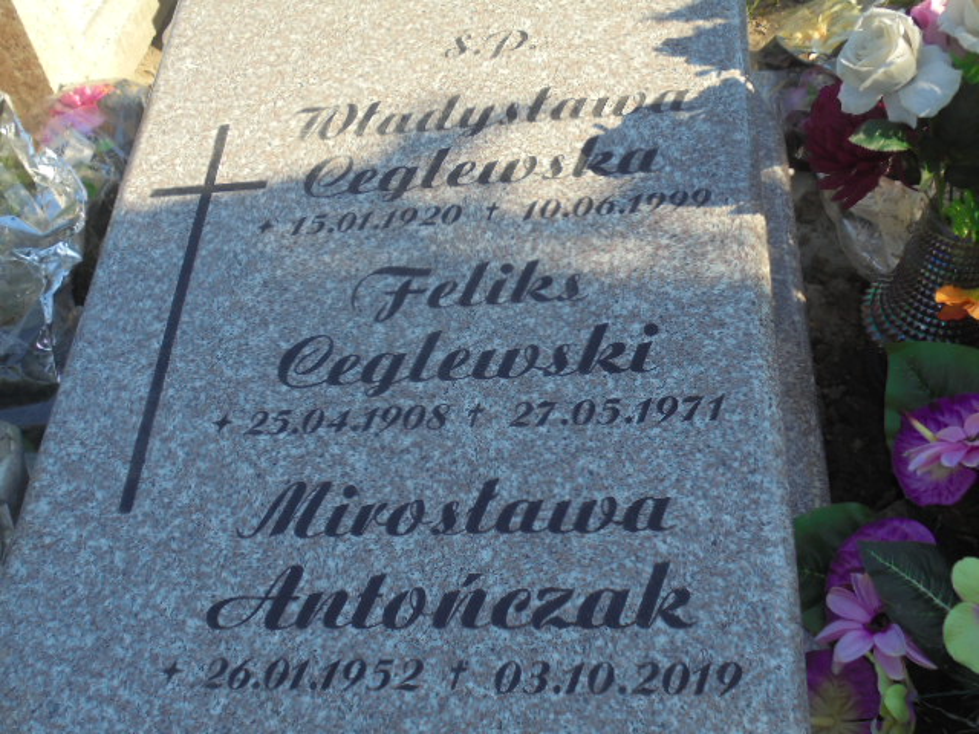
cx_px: 490
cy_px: 367
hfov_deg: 49.0
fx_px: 1075
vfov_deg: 37.7
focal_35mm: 38
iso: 100
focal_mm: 6.9
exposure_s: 1/250
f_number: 4.2
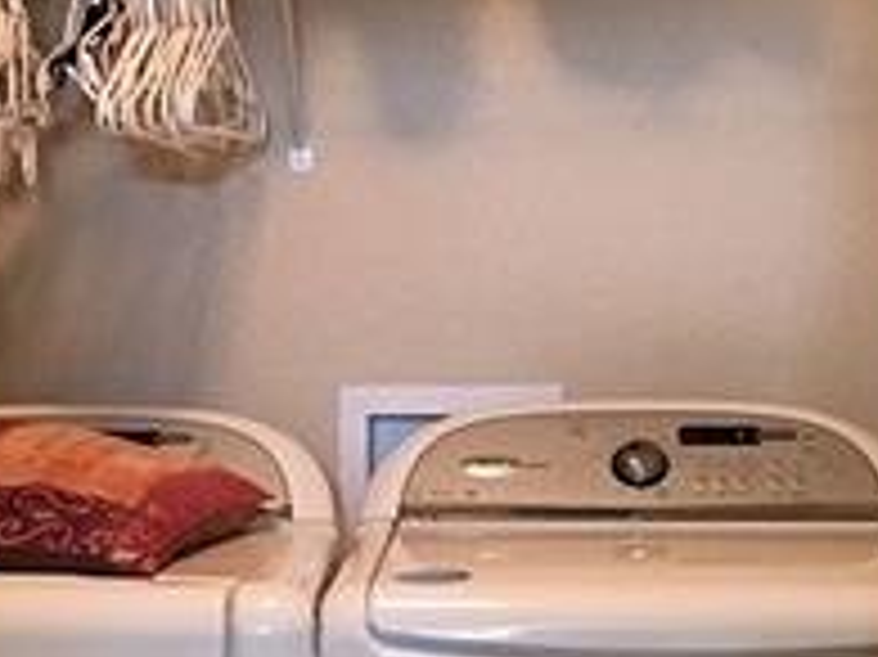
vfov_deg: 15.5
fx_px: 2408
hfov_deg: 20.5
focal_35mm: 95
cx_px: 221
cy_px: 344
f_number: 2.2
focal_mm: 4.15
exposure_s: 1/17
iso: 200
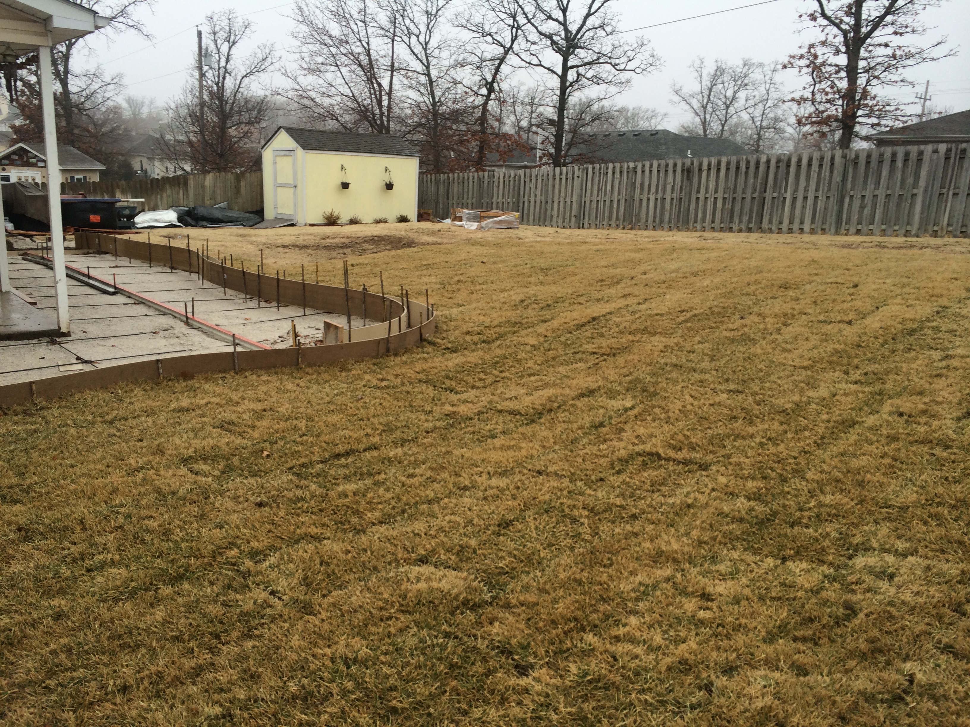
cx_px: 485
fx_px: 841
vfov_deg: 46.8
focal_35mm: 30
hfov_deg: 60.0
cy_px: 364
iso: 32
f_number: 2.2
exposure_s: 1/246
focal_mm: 4.12
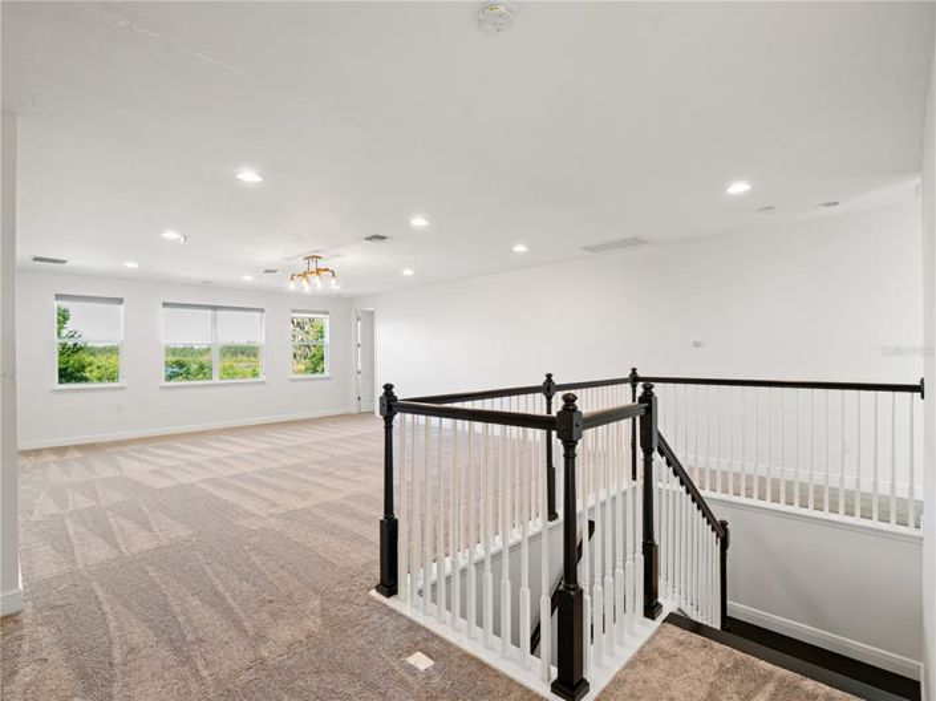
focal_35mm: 16
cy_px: 350
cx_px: 468
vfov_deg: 78.1
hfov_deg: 94.5
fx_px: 432
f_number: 8
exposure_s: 1/40
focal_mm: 8
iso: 3200
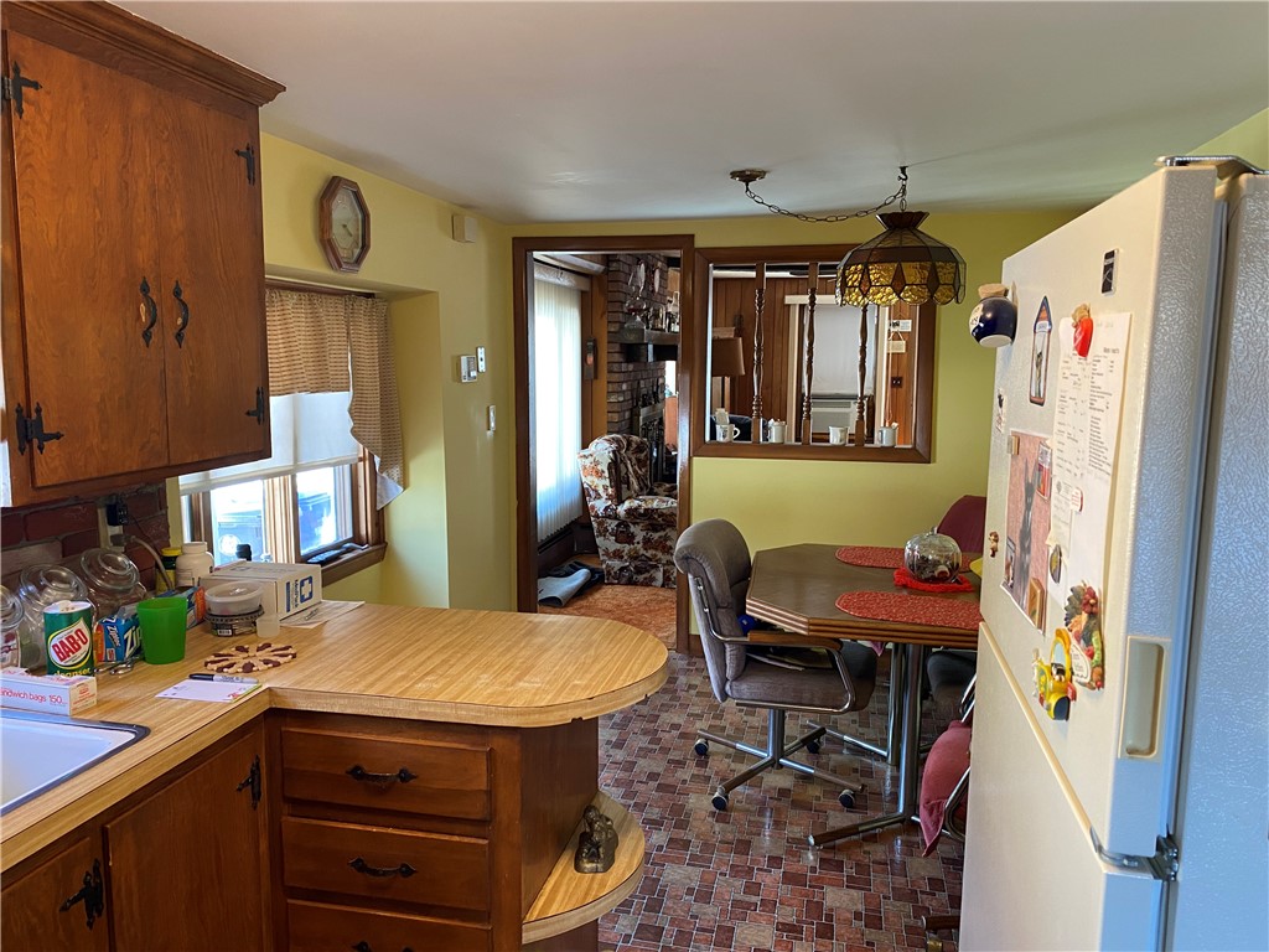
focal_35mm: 26
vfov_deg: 53.1
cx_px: 634
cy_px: 476
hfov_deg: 67.3
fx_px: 953
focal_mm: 4.25
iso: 160
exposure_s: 1/60
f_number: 1.8
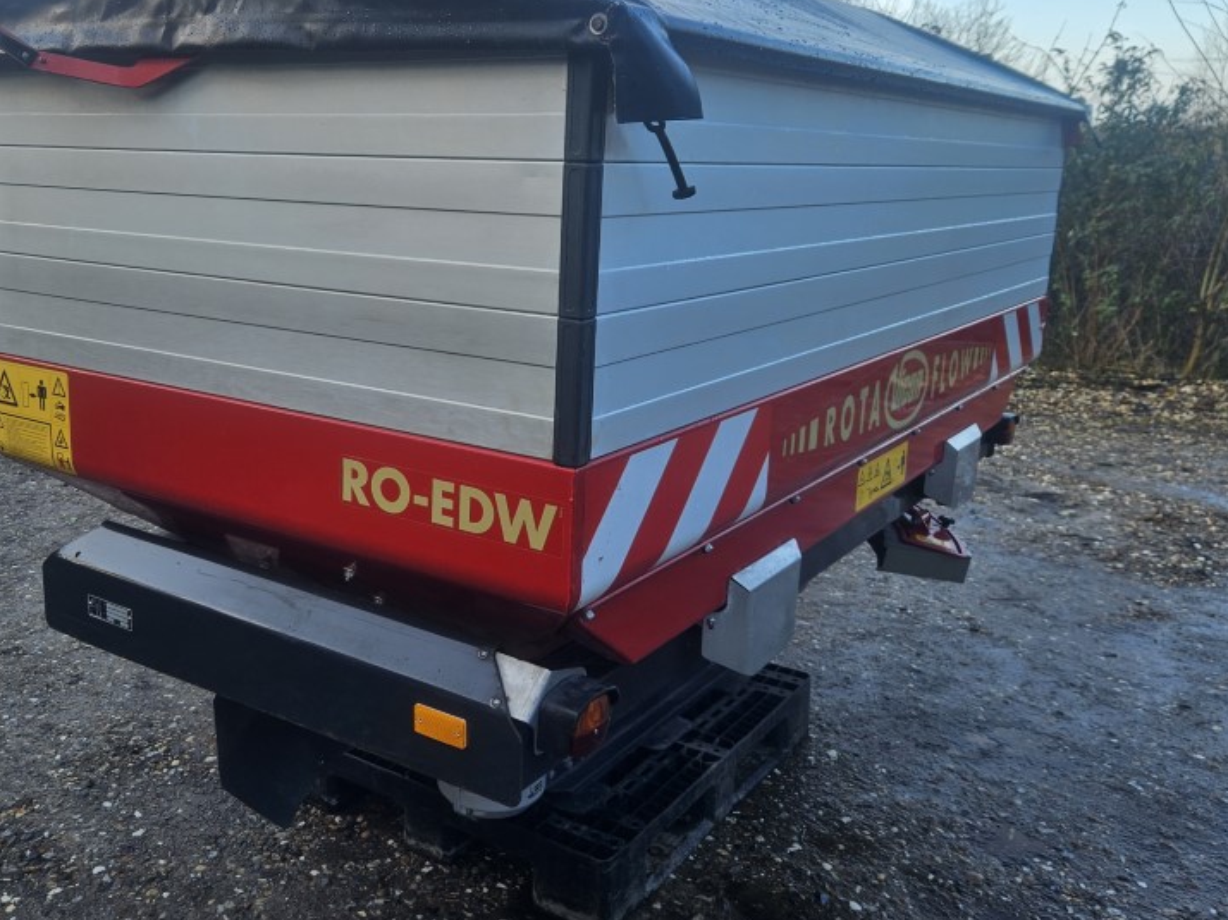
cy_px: 408
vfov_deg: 42.9
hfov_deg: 54.8
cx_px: 464
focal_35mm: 33
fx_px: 1170
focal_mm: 5.4
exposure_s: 1/236
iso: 25
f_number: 1.8
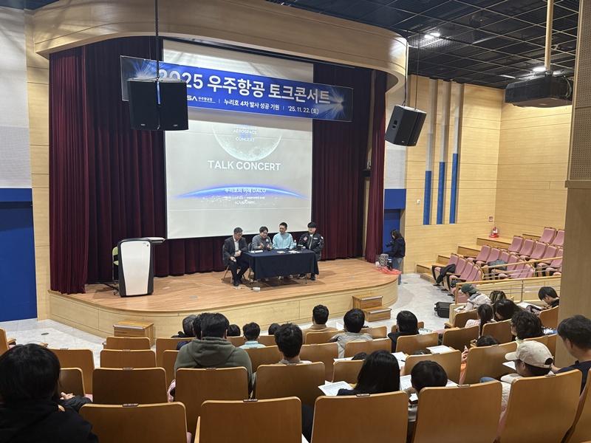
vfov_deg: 53.1
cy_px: 222
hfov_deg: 67.3
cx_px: 296
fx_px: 444
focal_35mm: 26
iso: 200
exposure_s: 1/60
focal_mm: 5.96
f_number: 1.6
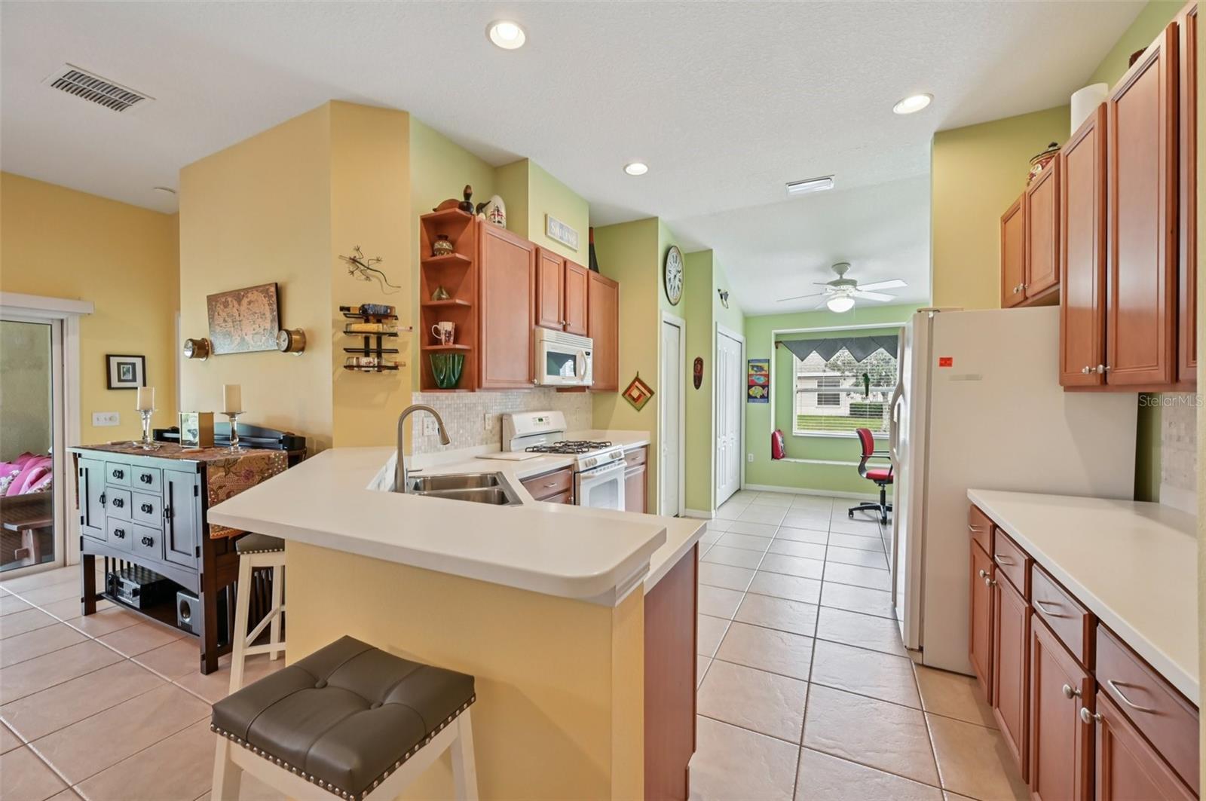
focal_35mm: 14
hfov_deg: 104.3
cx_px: 603
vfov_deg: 81.1
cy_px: 400
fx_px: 468
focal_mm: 14
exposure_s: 1/30
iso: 400
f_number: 8
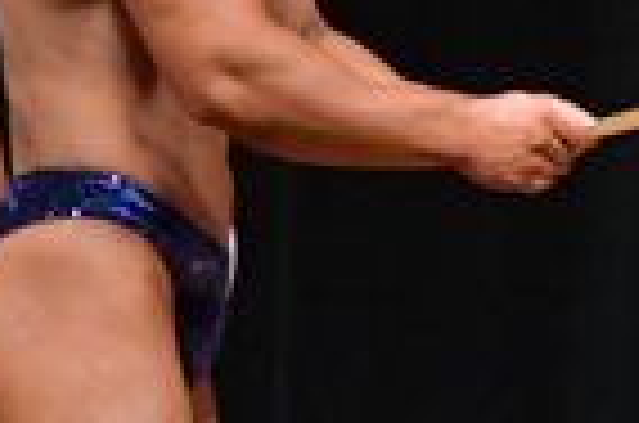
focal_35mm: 1396
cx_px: 817
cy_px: -36
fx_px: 24724
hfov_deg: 1.5
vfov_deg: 1.0
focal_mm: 170
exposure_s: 1/400
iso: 5000
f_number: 5.6
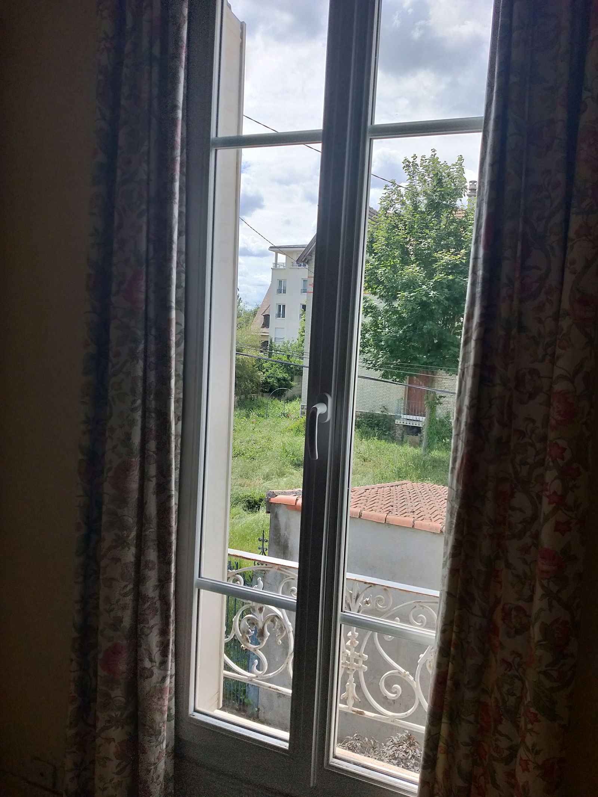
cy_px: 398
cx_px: 299
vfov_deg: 73.9
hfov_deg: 58.9
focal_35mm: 23
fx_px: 530
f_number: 1.7
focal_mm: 3.99
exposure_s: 1/1693
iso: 98
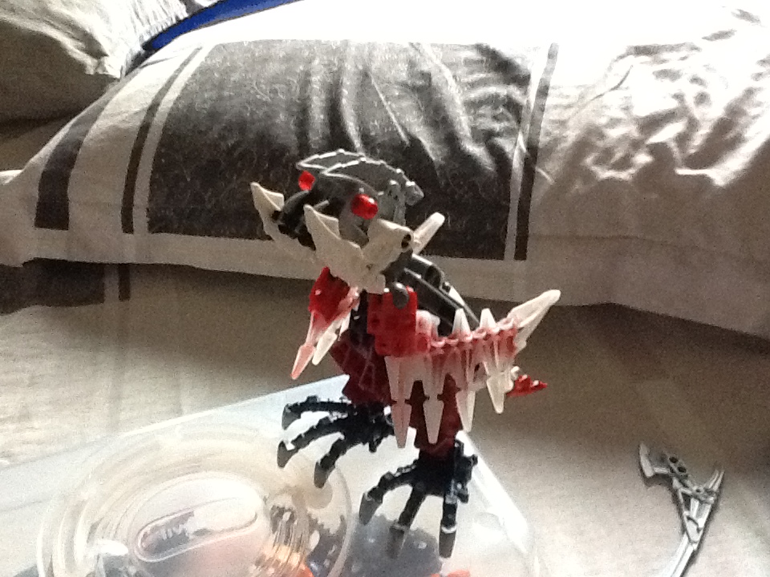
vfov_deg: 32.9
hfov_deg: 42.9
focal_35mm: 44
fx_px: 979
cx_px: 385
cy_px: 288
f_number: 2.4
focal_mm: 2.03
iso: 400
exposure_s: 1/20
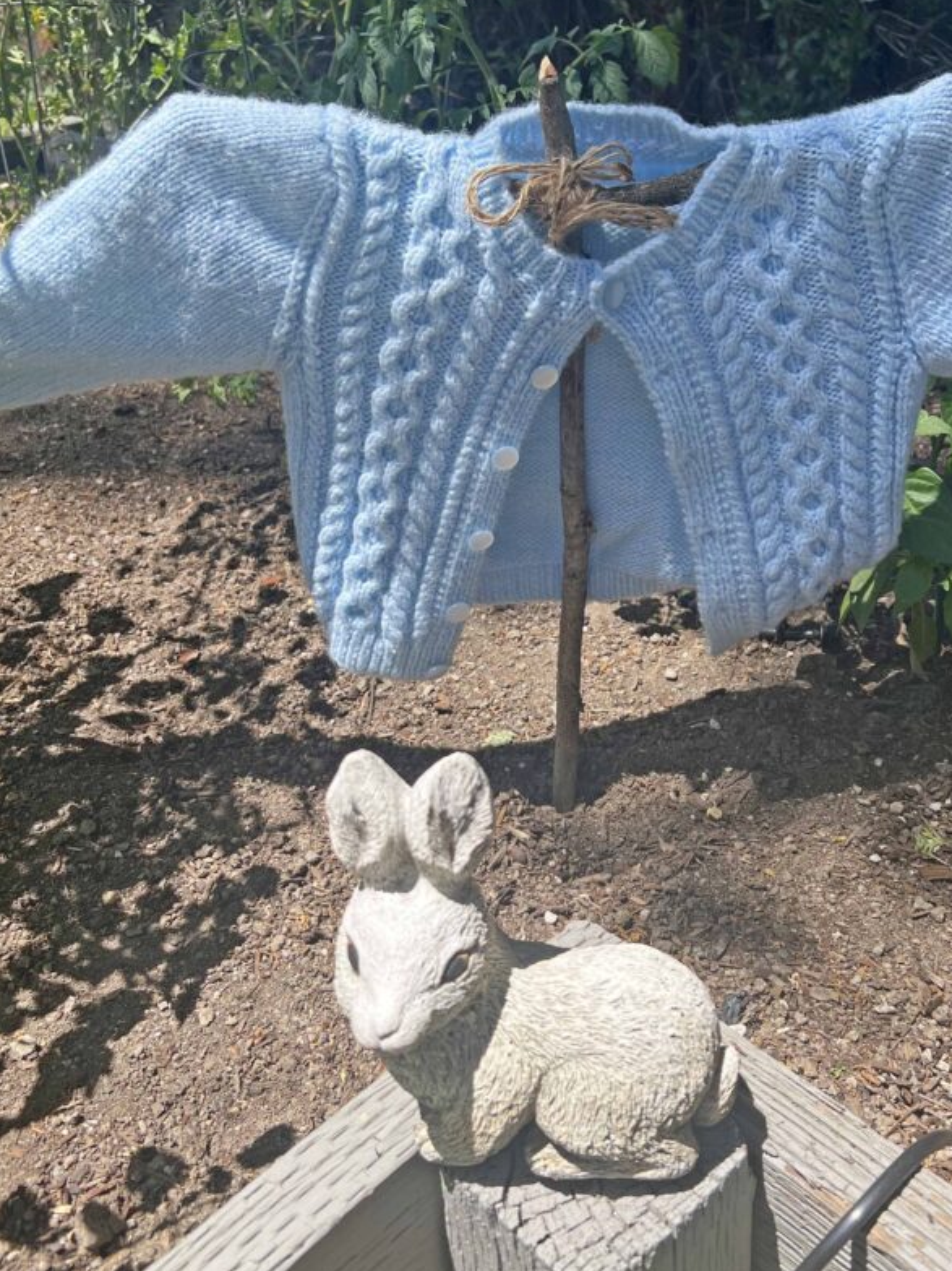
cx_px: 542
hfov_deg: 41.7
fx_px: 1247
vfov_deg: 53.9
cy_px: 604
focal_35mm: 34
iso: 50
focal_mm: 5.7
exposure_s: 1/2083
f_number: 1.5
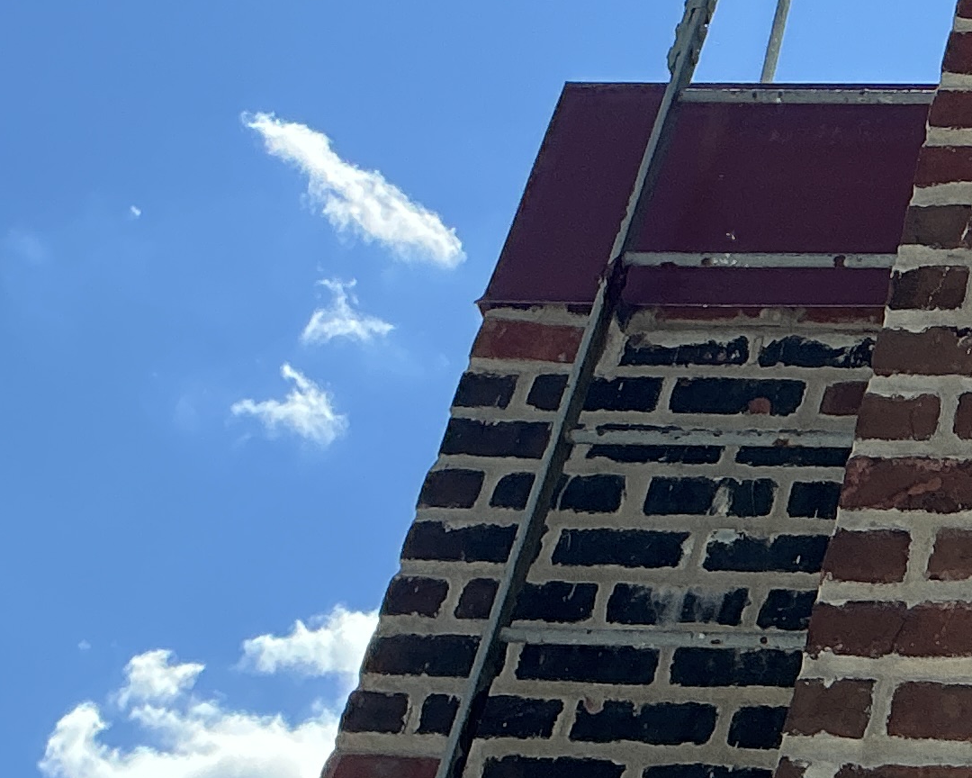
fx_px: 2934
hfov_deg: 16.7
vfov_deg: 14.0
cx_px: 1562
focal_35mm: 102
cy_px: -442
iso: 25
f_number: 1.8
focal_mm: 3
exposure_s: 1/1984
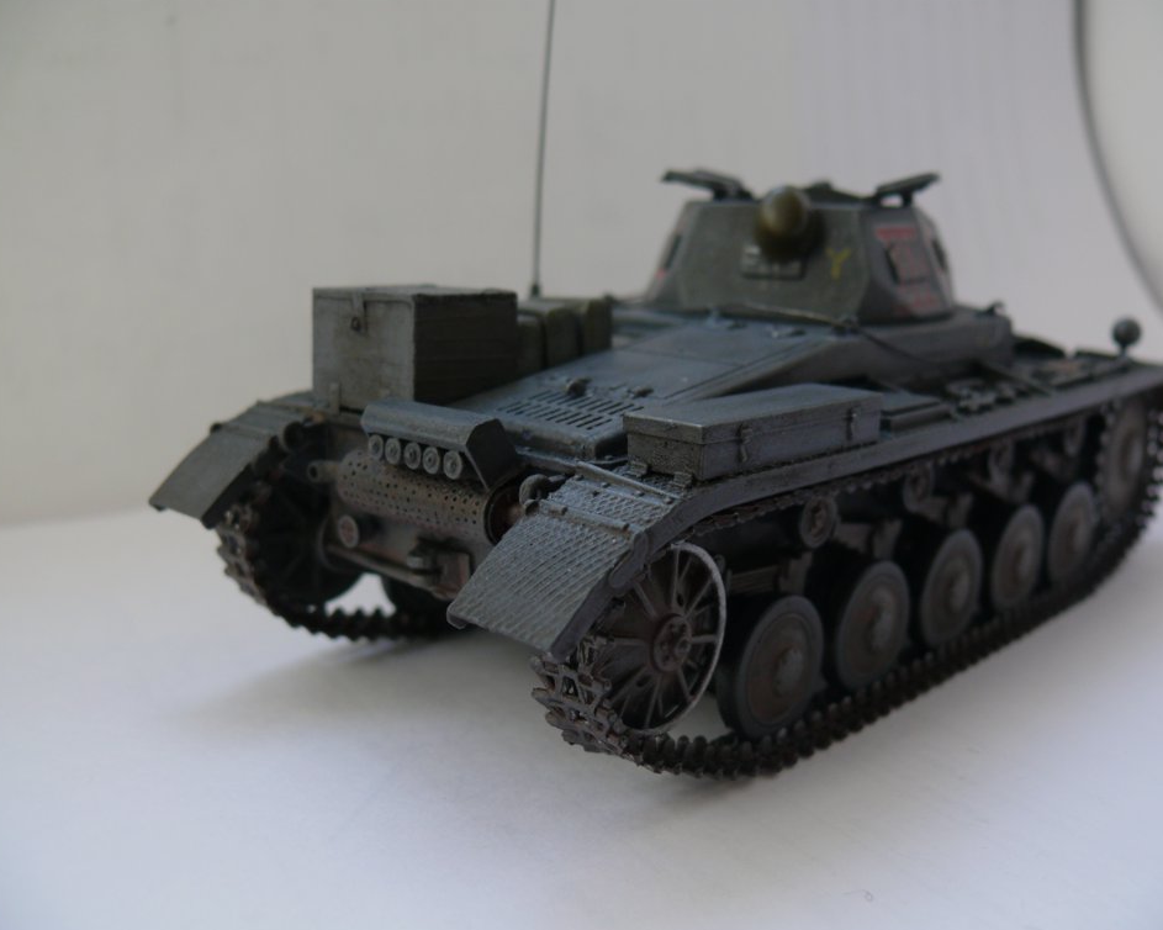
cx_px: 612
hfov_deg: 49.1
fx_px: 1273
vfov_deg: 40.1
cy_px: 464
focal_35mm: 37
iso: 100
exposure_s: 1/80
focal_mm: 7.4
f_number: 2.8
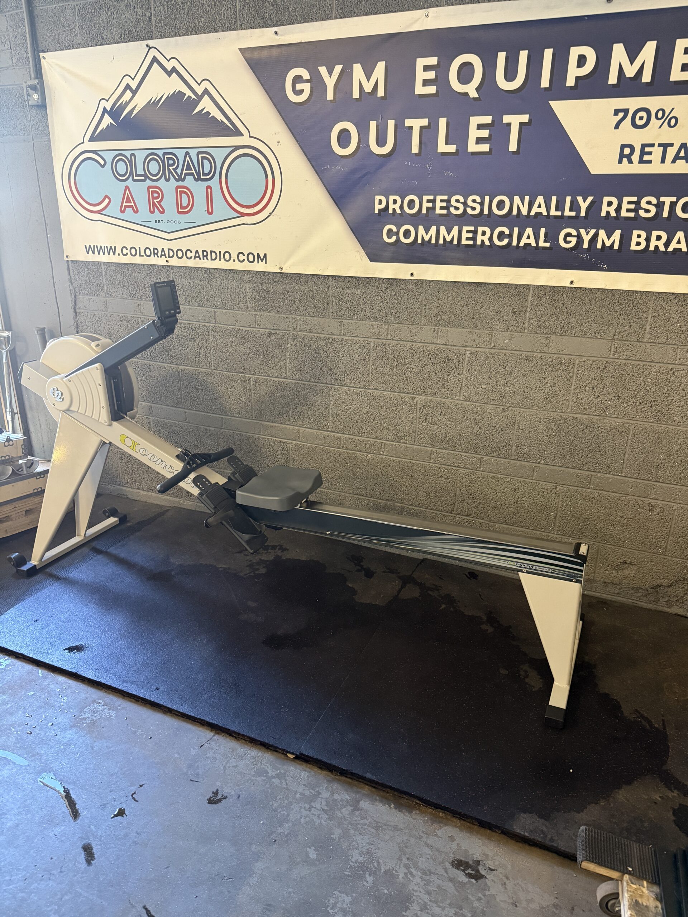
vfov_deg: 71.6
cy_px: 458
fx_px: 636
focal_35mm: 24
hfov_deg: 56.8
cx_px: 344
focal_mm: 6.76
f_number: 1.78
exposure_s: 1/60
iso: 500
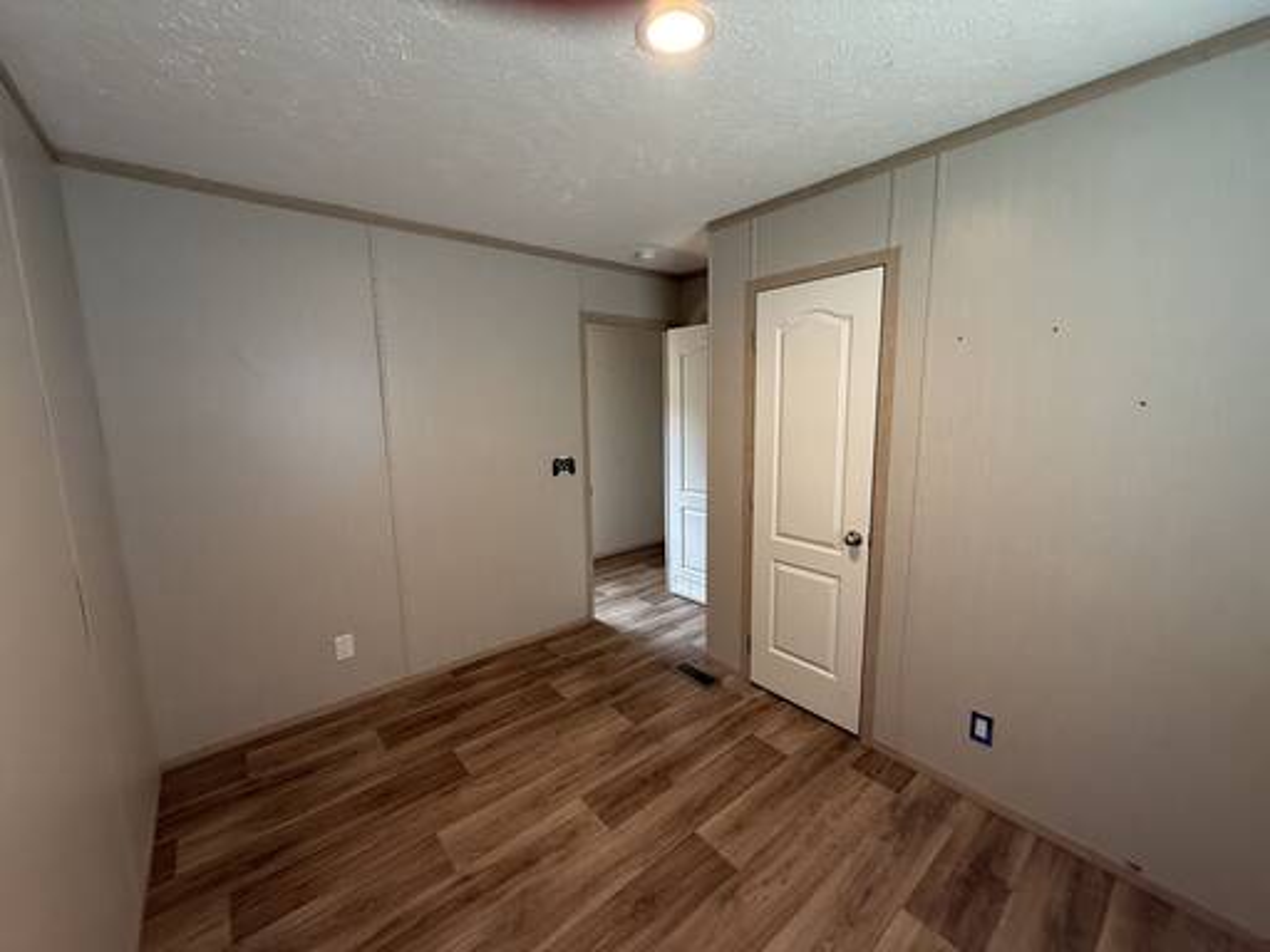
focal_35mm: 14
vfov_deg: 85.7
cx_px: 635
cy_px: 476
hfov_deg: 102.1
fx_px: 514
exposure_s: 1/120
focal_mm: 2.22
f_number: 2.2
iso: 320
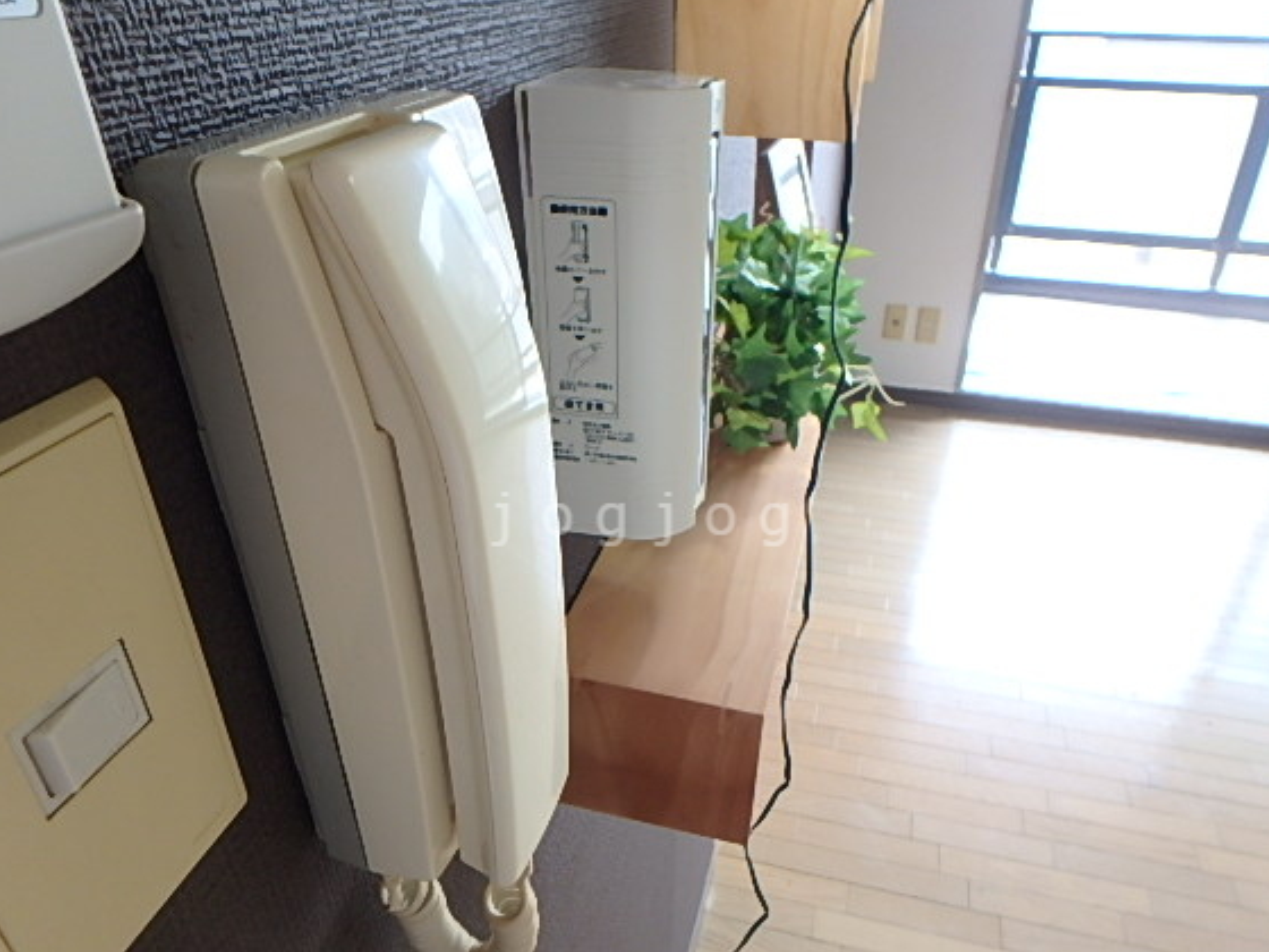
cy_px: 519
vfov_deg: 56.7
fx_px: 880
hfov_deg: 71.6
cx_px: 646
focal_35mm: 24
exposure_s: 1/50
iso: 250
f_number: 3.5
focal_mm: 3.7
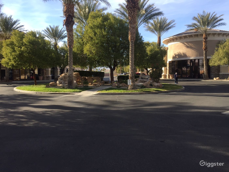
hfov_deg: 61.7
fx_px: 192
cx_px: 114
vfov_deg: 48.2
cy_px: 86
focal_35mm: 29
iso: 32
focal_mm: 4.15
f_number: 2.2
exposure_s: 1/670
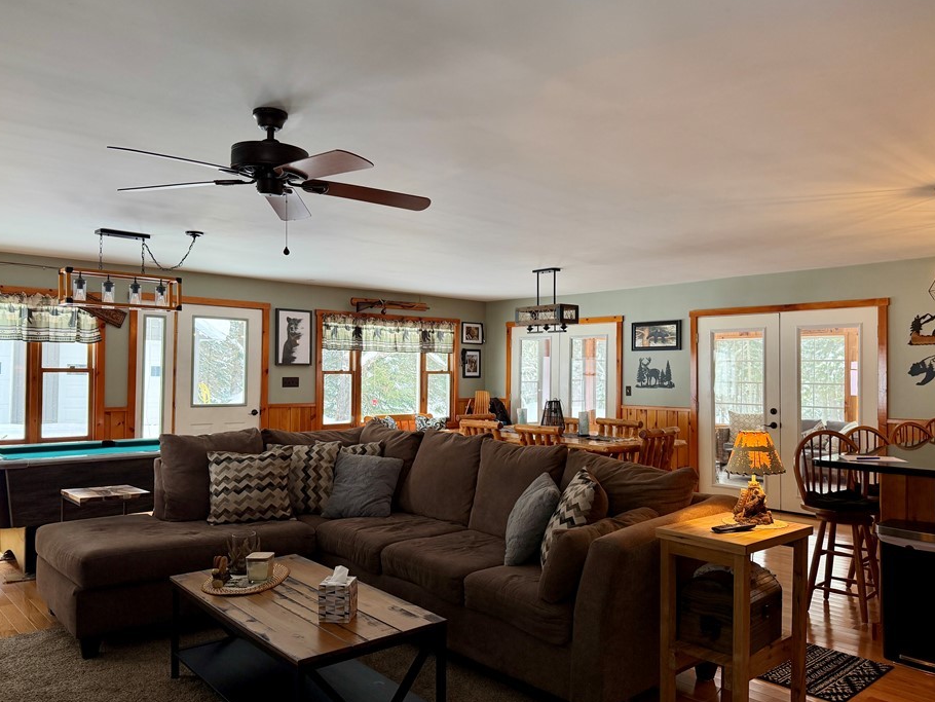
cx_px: 469
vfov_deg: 51.4
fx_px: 729
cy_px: 361
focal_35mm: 27
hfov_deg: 65.3
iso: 160
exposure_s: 1/60
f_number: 1.78
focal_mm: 6.76
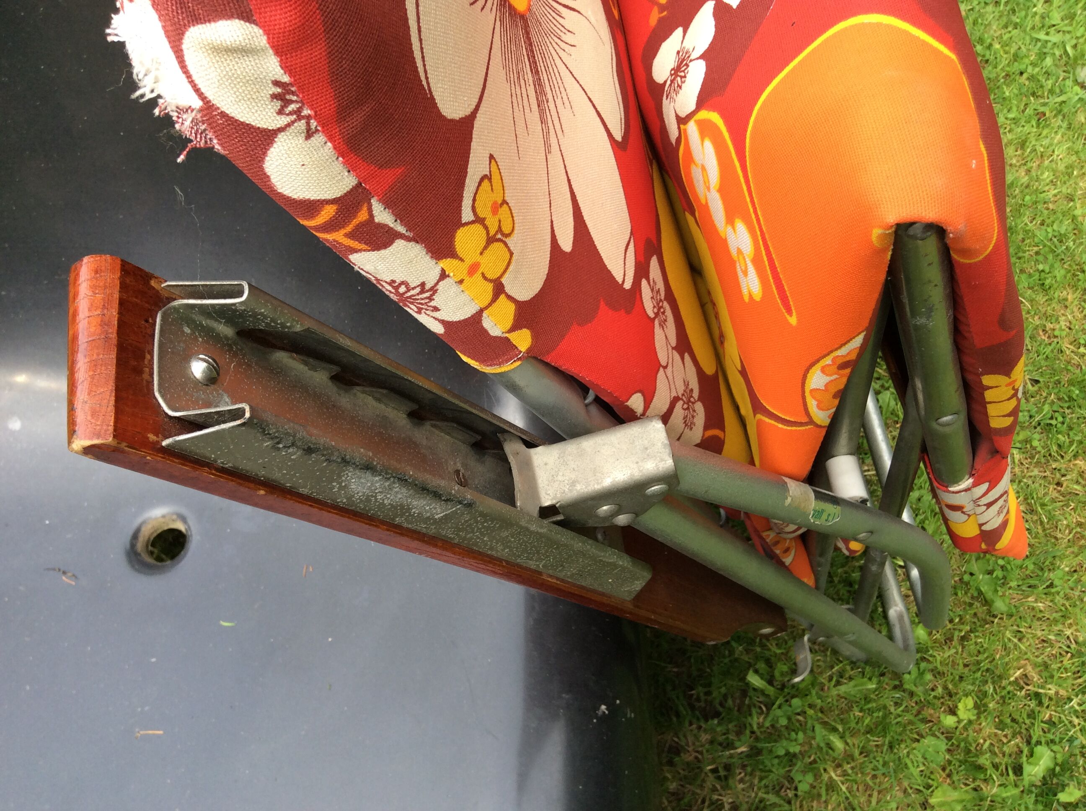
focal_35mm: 32
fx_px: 1002
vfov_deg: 44.1
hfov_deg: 56.9
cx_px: 543
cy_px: 406
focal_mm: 3.3
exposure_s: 1/127
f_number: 2.4
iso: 32
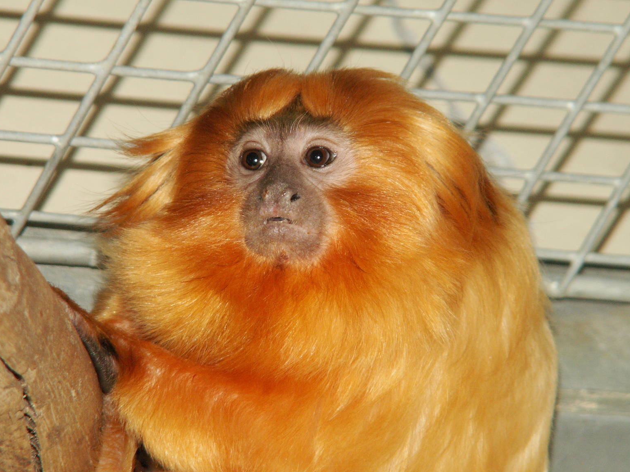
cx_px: 304
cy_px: 233
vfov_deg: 5.3
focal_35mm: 280
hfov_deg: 7.1
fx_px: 5096
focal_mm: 44.04
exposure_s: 1/60
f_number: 4.5
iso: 160
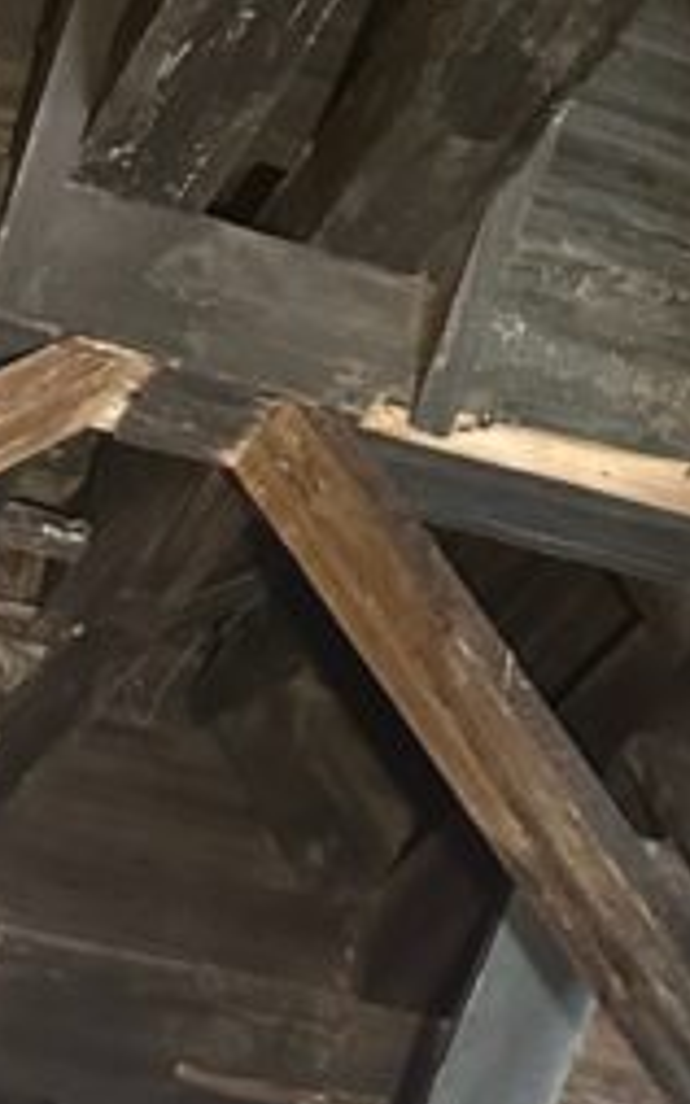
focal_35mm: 103
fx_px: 3101
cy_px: -153
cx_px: 1127
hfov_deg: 12.0
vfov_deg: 19.3
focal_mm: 6.86
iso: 1000
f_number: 1.78
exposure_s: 1/40
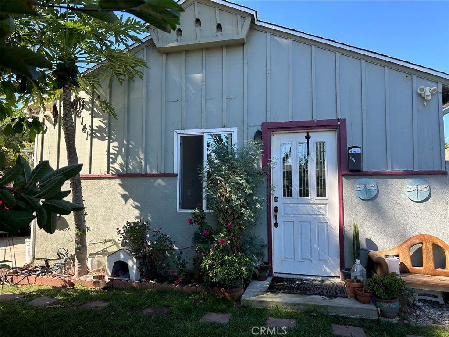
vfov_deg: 53.1
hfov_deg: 67.3
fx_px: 337
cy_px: 168
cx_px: 224
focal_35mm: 26
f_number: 1.5
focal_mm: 5.7
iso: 50
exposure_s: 1/909
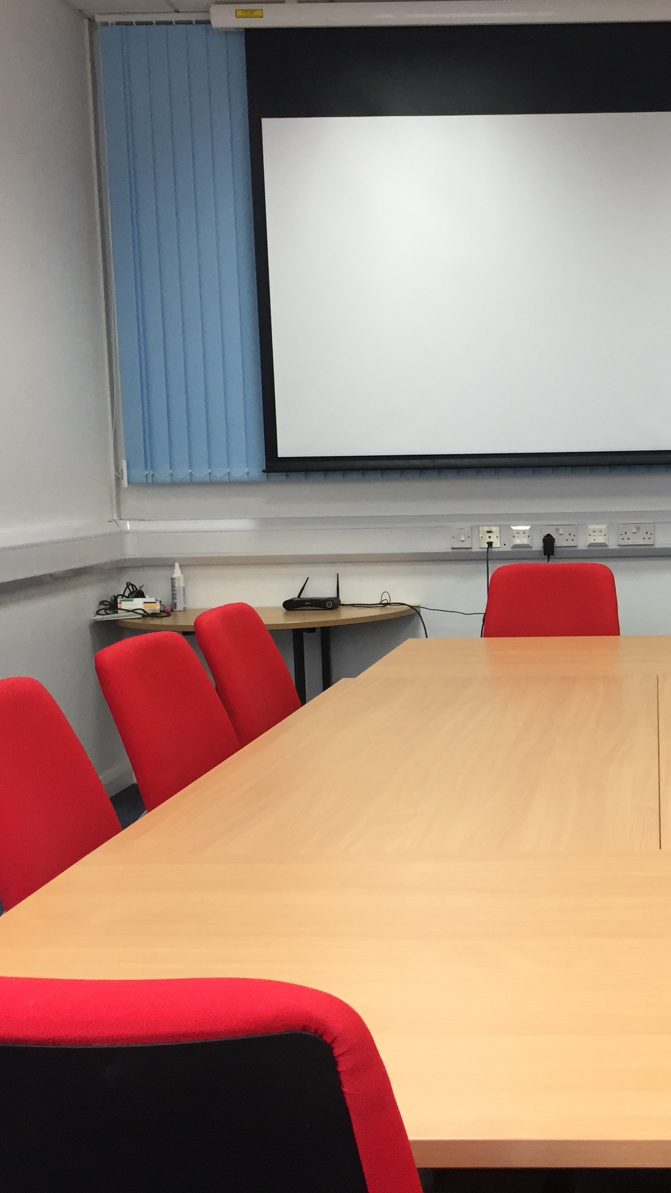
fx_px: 1360
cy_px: 593
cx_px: 606
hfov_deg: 26.8
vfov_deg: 47.4
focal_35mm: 43
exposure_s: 1/33
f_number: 2.2
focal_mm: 4.15
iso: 50
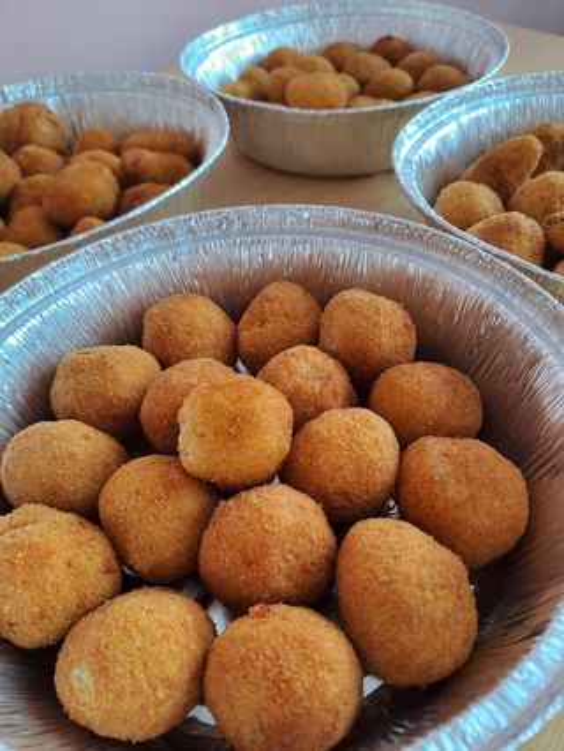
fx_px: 543
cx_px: 282
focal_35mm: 25
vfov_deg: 69.4
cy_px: 376
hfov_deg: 54.9
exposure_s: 1/30
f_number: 1.8
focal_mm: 4.65
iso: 64
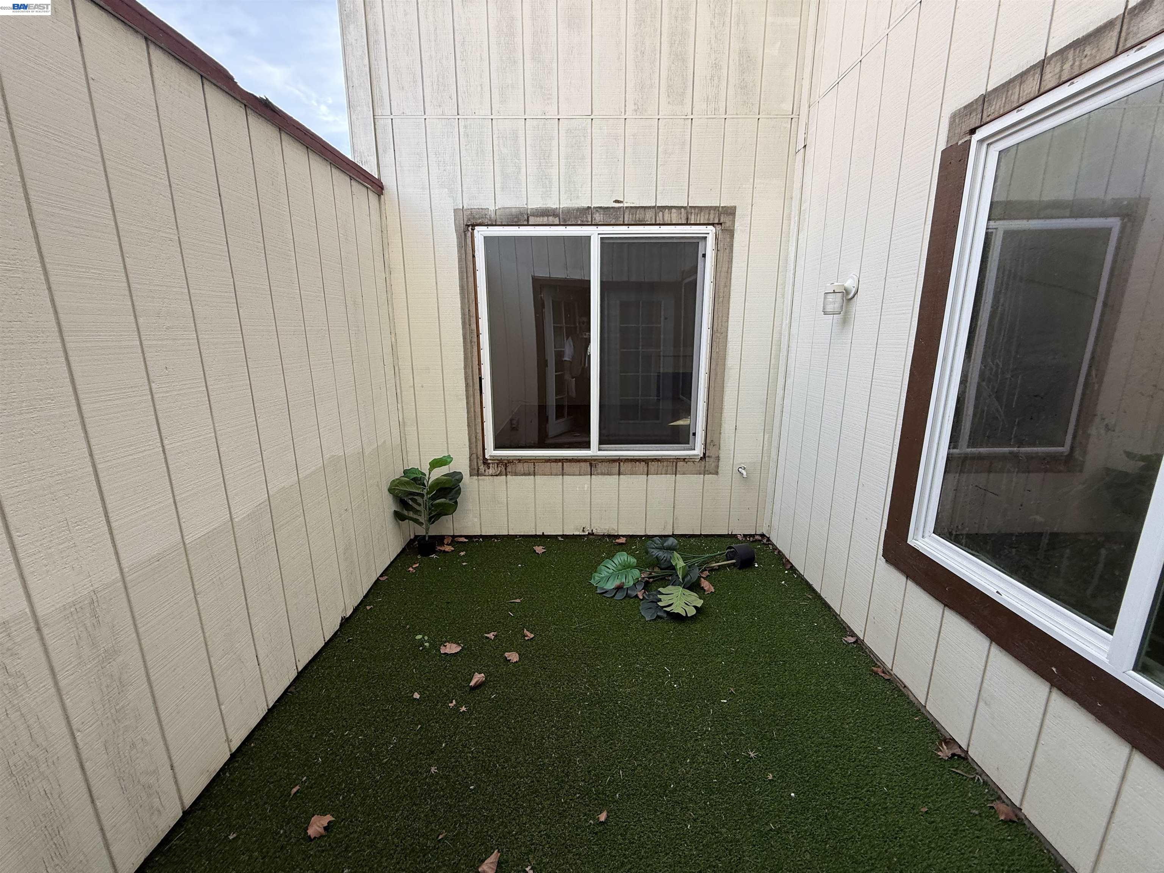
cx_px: 582
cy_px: 436
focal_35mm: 14
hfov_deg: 102.1
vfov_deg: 85.7
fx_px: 471
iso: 50
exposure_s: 1/193
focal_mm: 2.22
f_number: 2.2
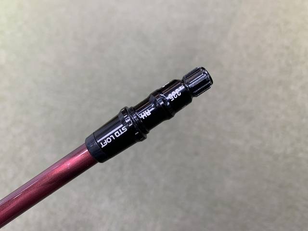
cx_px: 154
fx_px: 231
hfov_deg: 67.3
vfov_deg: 53.1
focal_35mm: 26
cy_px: 116
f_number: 1.8
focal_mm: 4.25
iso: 200
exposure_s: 1/60
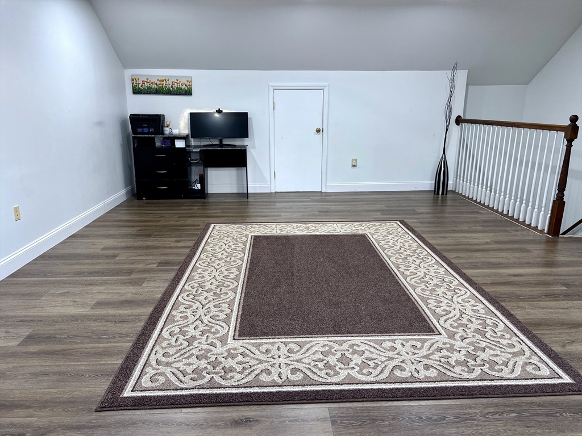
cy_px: 218
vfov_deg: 53.1
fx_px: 437
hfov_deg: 67.3
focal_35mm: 26
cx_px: 291
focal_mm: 5.7
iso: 80
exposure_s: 1/60
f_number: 1.5
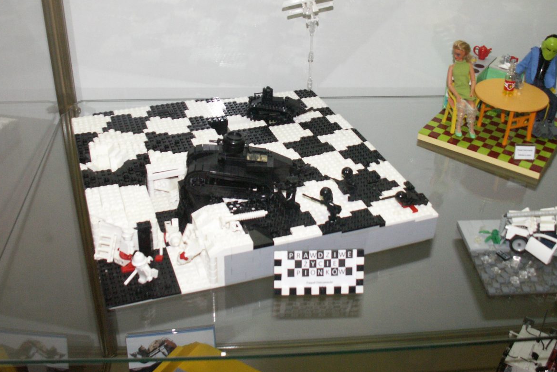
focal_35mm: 40
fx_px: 619
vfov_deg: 33.3
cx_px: 271
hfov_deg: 48.4
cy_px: 148
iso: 160
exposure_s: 1/60
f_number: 2.8
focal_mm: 5.86
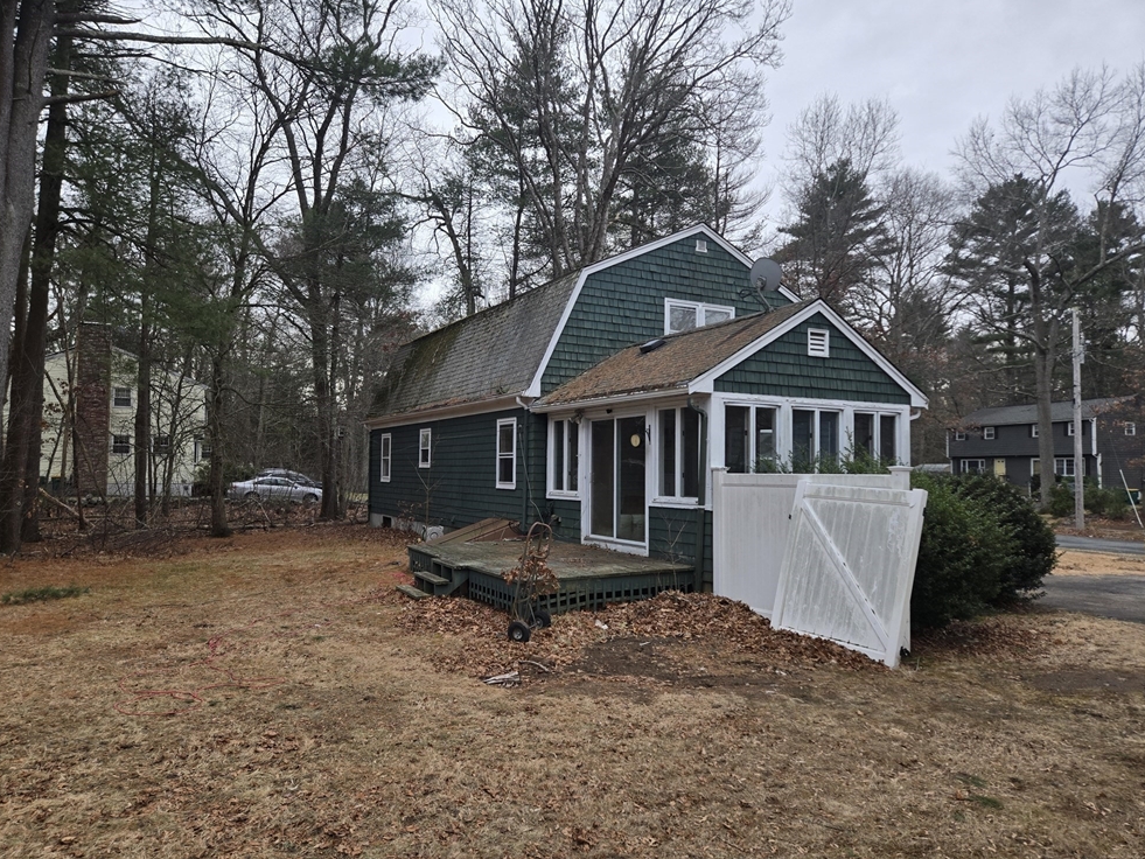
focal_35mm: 24
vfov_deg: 56.8
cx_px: 564
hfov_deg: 71.6
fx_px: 794
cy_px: 444
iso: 80
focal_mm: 5.4
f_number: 1.8
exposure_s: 1/809
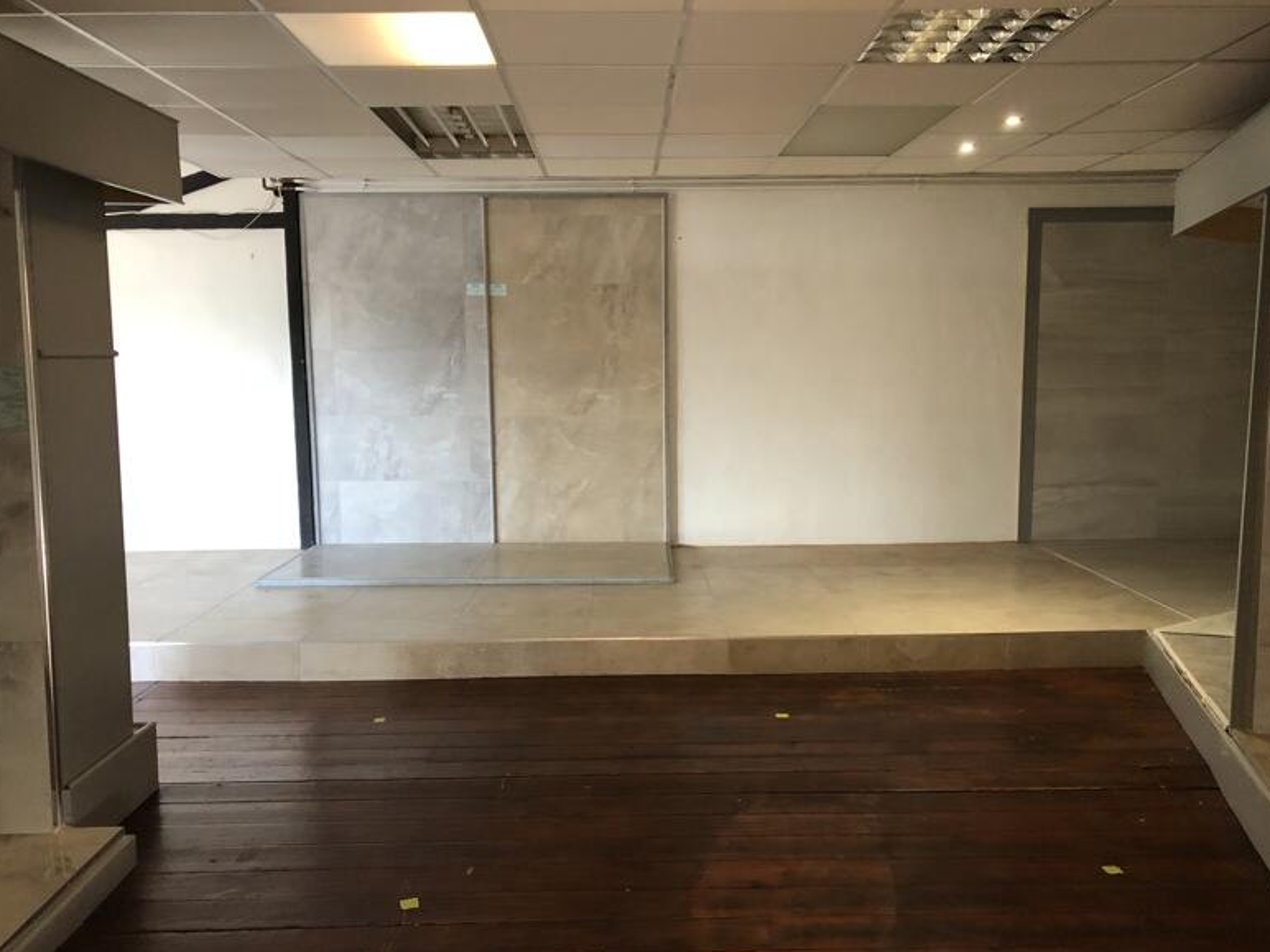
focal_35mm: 29
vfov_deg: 48.2
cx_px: 647
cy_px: 490
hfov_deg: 61.7
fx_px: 1064
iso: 80
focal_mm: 4
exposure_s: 1/17
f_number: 1.8
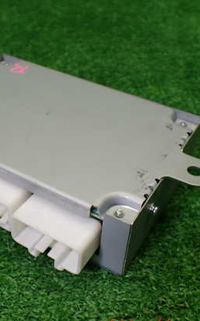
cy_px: 162
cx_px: 53
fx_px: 402
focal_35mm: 46
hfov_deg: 27.6
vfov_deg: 43.5
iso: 125
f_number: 2.3
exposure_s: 1/125
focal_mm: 5.4
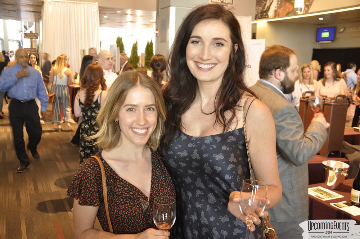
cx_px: 180
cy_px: 120
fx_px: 375
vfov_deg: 35.4
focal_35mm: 38
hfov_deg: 51.3
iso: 400
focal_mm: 25
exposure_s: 1/6
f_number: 5
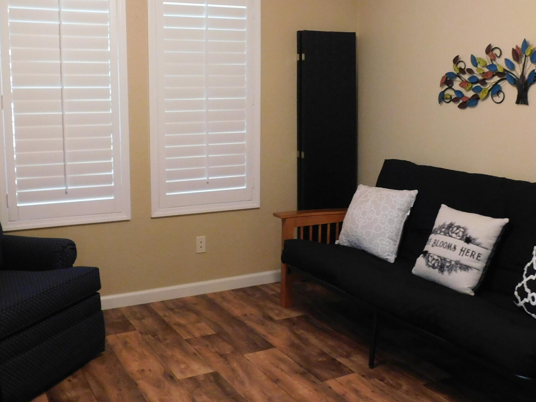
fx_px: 619
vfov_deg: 35.9
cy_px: 169
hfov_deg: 46.7
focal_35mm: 40
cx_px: 243
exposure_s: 1/8
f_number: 3
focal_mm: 4
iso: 400
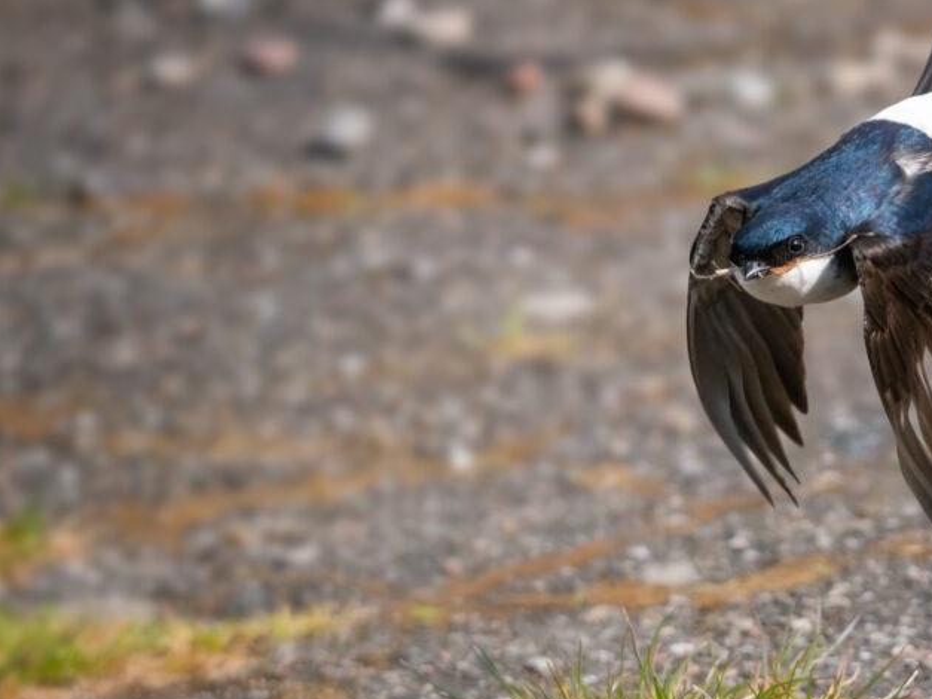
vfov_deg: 2.4
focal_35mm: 628
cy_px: 431
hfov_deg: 3.2
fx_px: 16905
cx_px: 736
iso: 2000
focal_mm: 400
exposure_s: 1/3200
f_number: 8
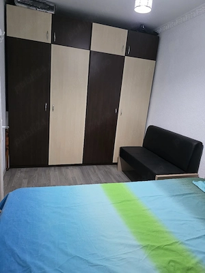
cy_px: 136
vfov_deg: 73.9
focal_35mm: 23
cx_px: 102
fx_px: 182
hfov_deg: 58.9
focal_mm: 6.3
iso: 1000
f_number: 1.7
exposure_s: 1/101
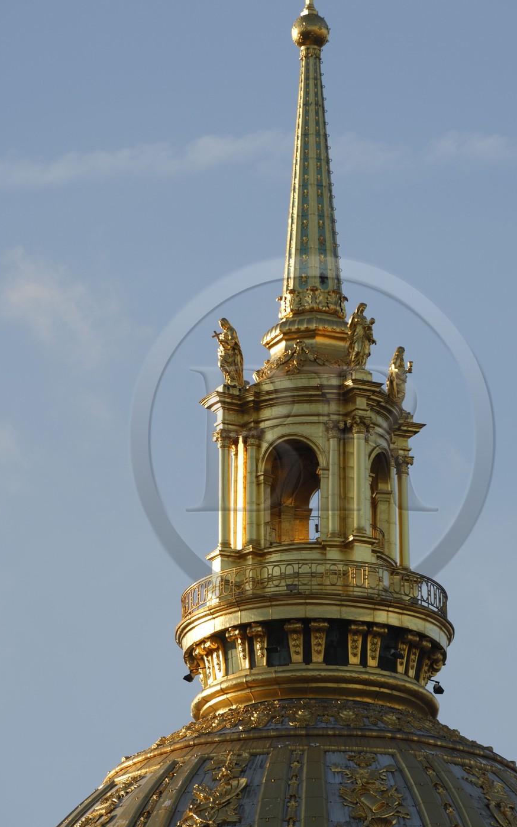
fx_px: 7483
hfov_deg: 4.0
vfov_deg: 6.3
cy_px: 440
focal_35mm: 332
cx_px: 311
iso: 100
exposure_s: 1/320
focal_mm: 190
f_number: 5
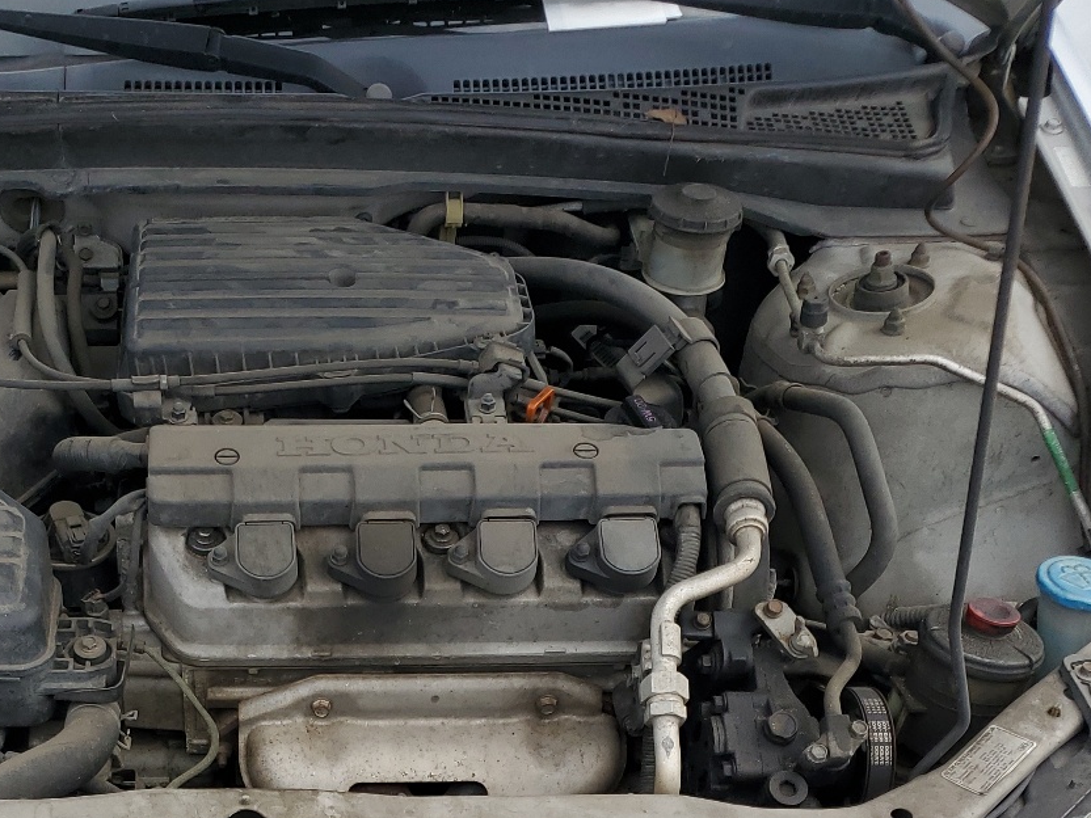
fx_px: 1576
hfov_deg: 37.0
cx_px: 235
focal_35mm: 50
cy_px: 783
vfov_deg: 27.7
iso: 50
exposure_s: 1/1429
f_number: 1.5
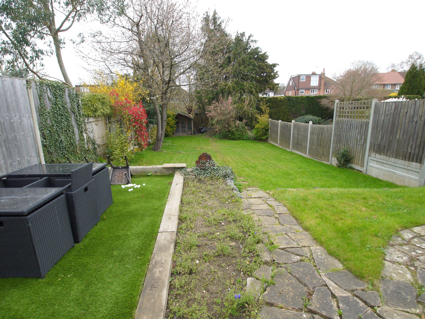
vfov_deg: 71.6
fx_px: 221
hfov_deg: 87.8
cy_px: 160
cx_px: 212
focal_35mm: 18
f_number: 5
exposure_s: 1/160
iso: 100
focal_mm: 9
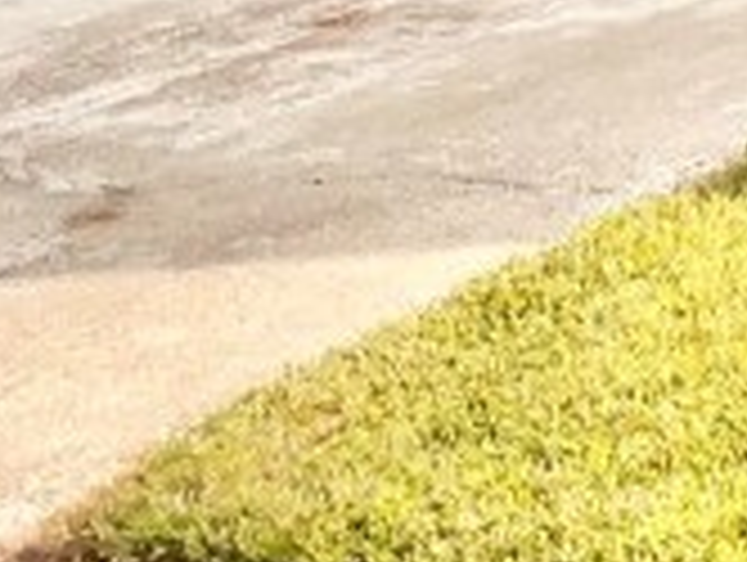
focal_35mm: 80
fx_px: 1729
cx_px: 1629
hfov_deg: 16.3
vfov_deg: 13.7
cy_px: -751
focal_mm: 1.57
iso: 32
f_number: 1.8
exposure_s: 1/1946
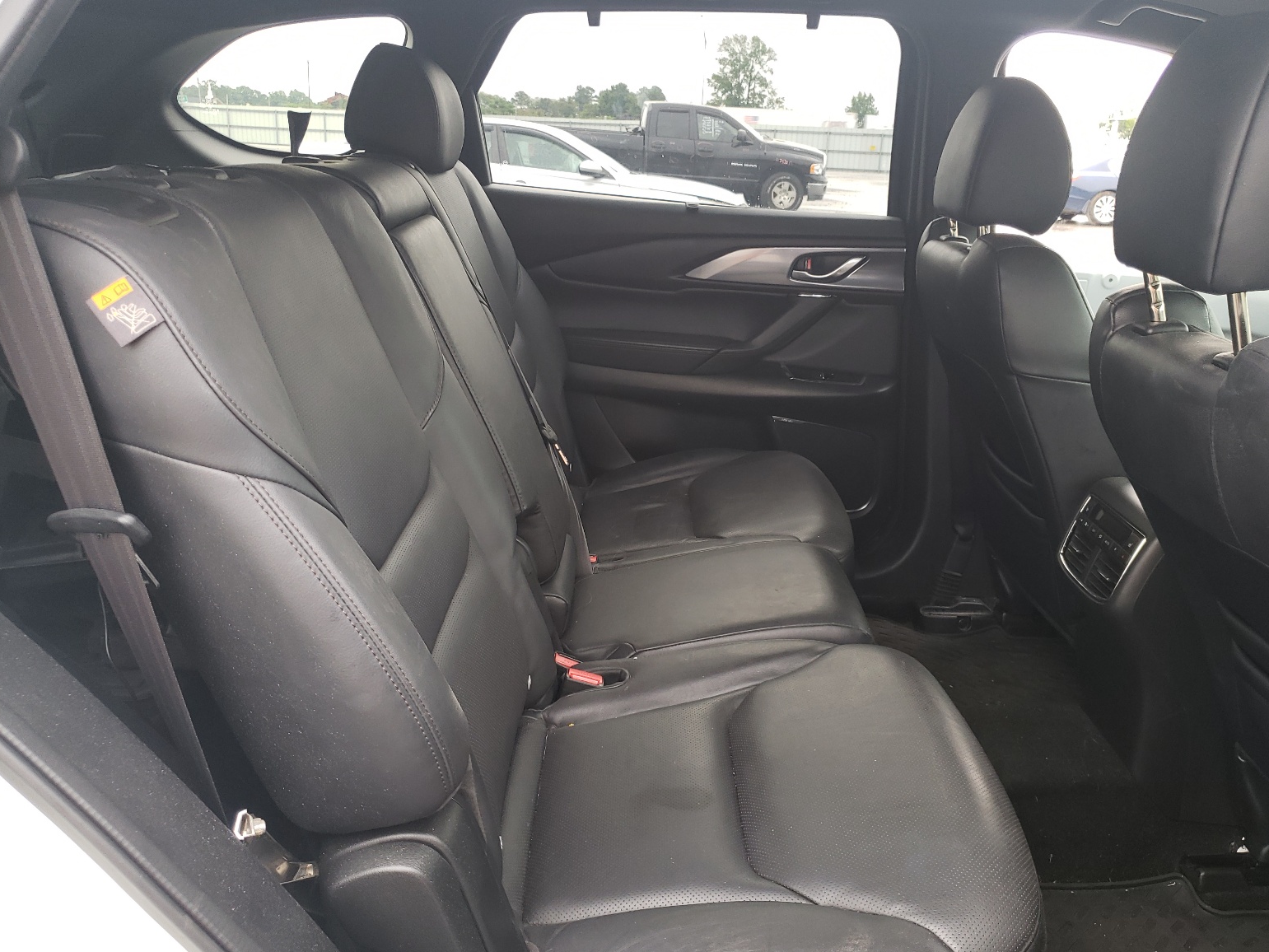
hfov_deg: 65.3
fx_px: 990
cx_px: 656
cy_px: 481
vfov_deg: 51.4
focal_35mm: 27
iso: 72
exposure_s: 1/60.2
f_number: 1.5
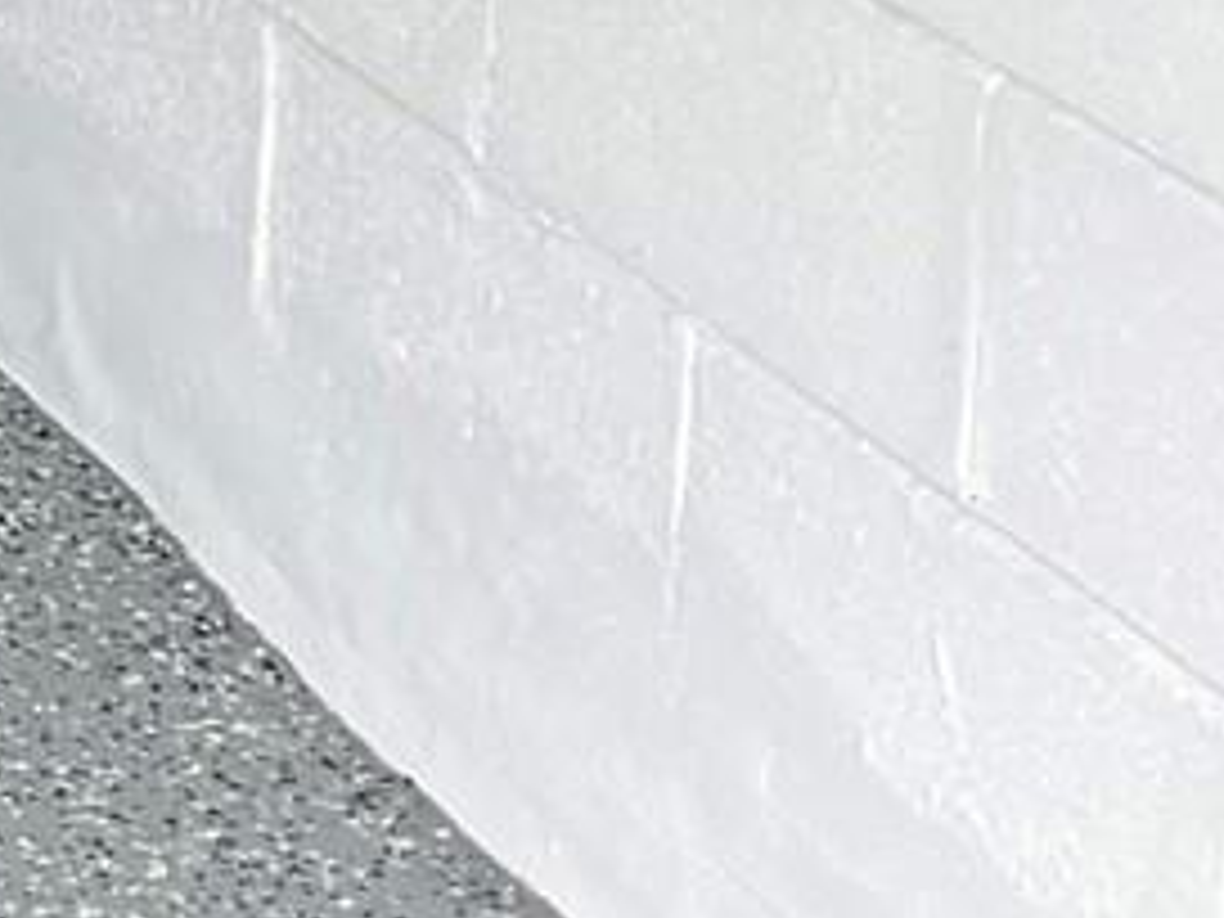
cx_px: -2228
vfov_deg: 8.8
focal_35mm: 153
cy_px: -1269
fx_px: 5410
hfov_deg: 10.2
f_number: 1.5
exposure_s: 1/547
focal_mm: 5.7
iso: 50
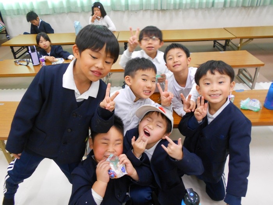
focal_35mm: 26
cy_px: 102
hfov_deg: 67.3
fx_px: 205
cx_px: 136
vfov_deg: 53.1
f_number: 3.2
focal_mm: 4.6
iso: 250
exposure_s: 1/30
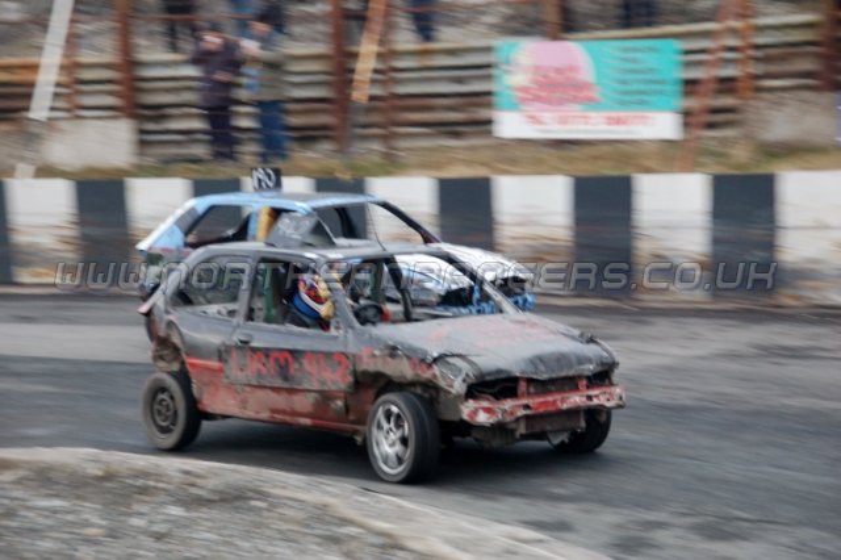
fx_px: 2732
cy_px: 280
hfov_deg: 17.5
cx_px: 420
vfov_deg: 11.7
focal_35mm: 117
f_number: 5.6
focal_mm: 78
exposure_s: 1/100
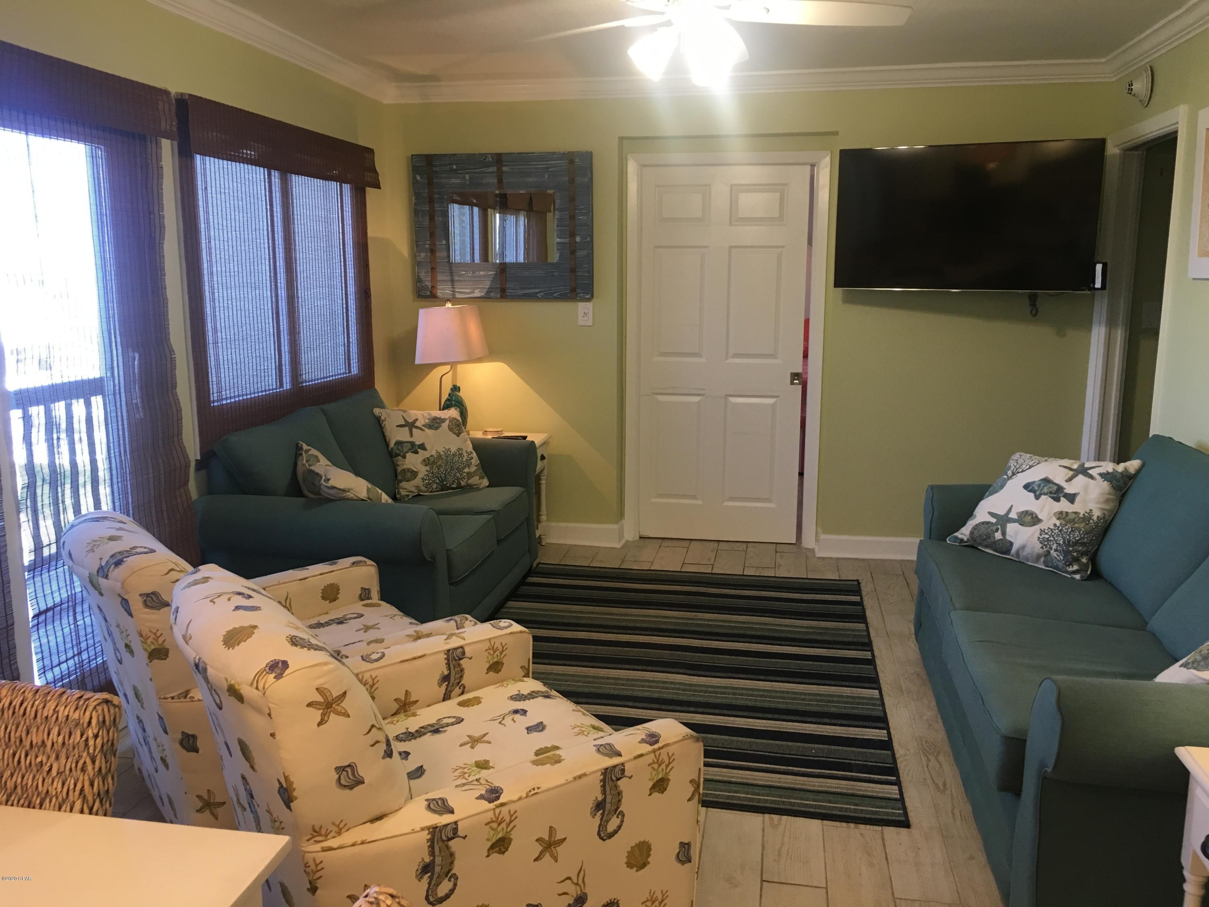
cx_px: 604
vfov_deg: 48.2
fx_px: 1013
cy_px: 454
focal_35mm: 29
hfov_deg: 61.7
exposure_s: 1/30
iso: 100
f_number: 2.2
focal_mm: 4.15
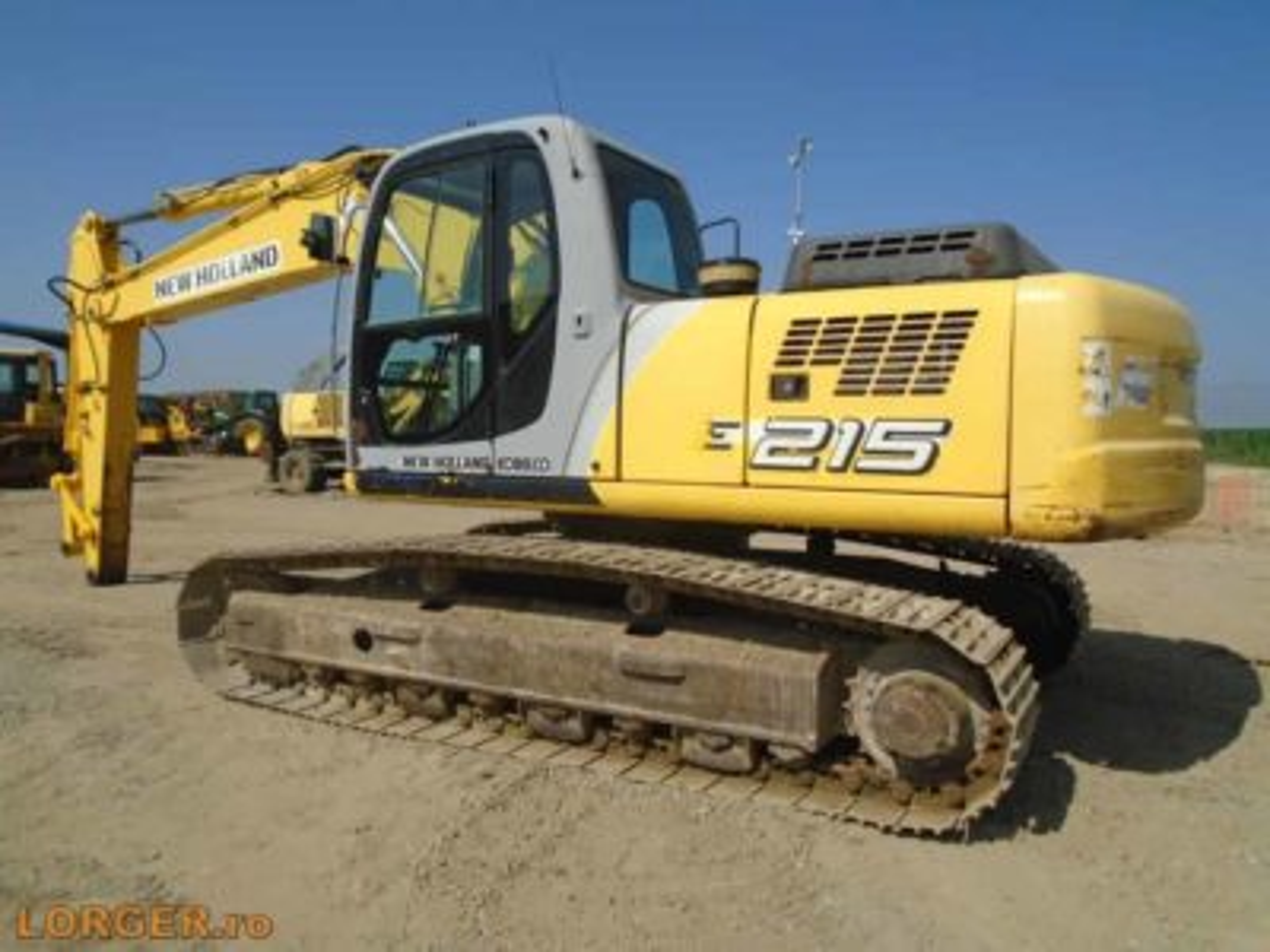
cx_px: 635
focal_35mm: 26
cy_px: 476
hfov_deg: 67.3
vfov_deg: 53.1
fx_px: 954
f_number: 8
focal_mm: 4.6
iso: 100
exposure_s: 1/320
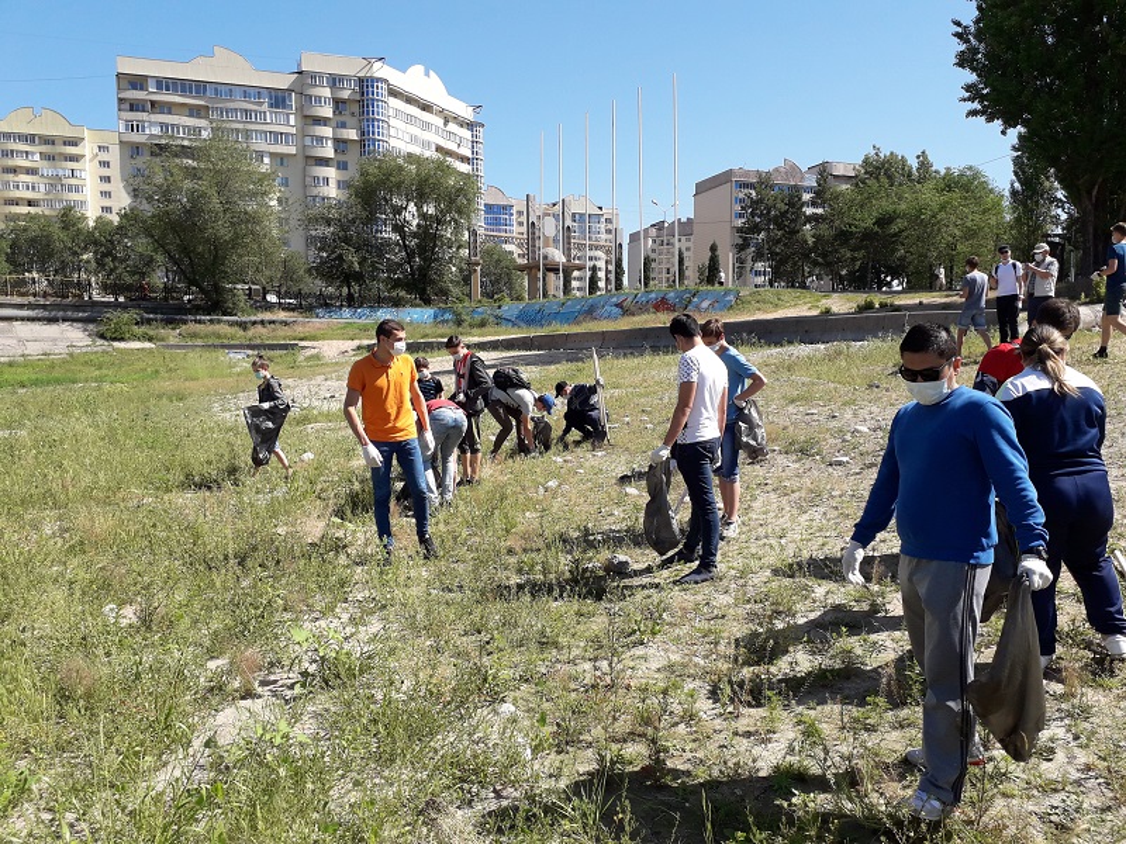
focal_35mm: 27
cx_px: 563
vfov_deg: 51.4
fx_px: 878
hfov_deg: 65.3
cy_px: 422
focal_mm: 3.6
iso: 40
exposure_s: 1/1112
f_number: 1.9
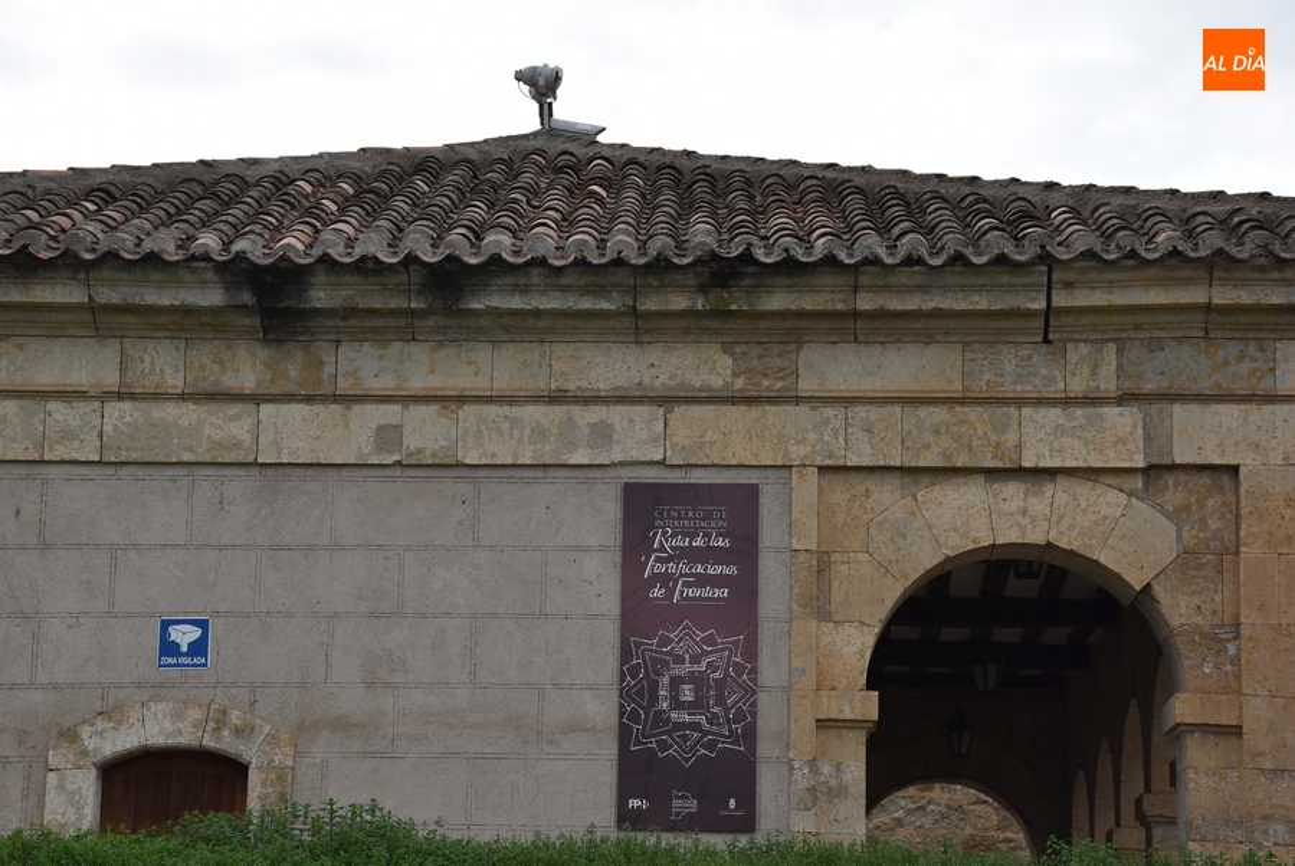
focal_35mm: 93
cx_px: 648
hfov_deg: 21.9
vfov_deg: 14.7
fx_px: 3349
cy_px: 433
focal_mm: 62
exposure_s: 1/250
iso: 200
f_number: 8
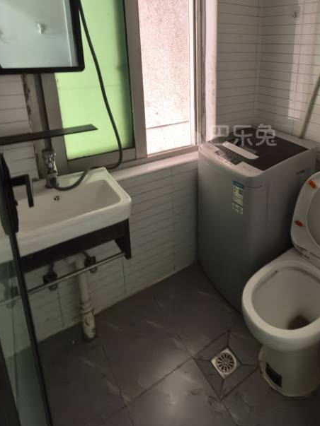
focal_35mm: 23
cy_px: 128
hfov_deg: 57.2
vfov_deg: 70.8
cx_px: 220
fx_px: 284
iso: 250
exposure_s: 1/33.3
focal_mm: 1.95
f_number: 2.2
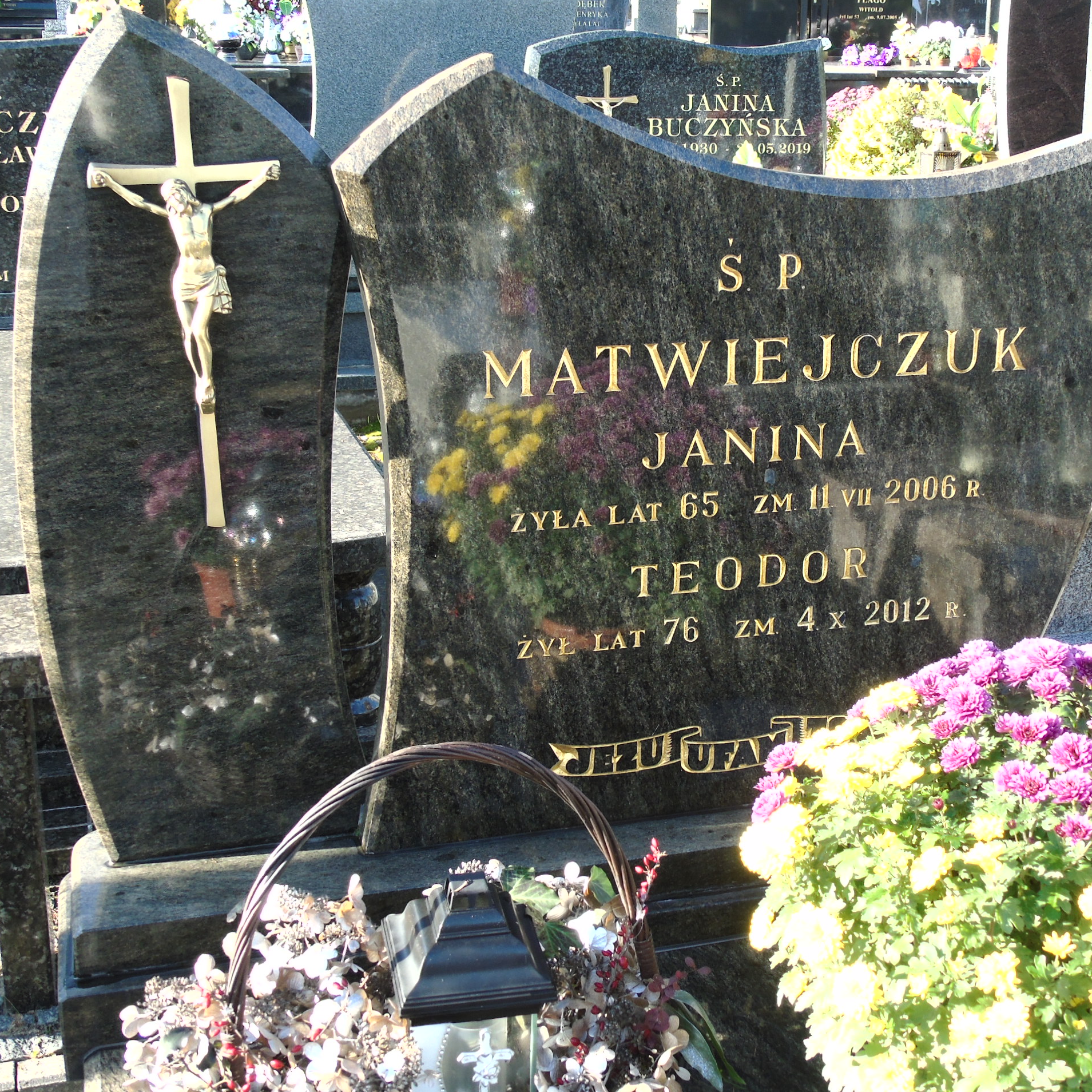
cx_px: 672
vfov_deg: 35.4
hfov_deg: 35.2
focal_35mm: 48
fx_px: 1713
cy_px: 537
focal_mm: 7.1
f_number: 3.9
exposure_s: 1/80
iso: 80
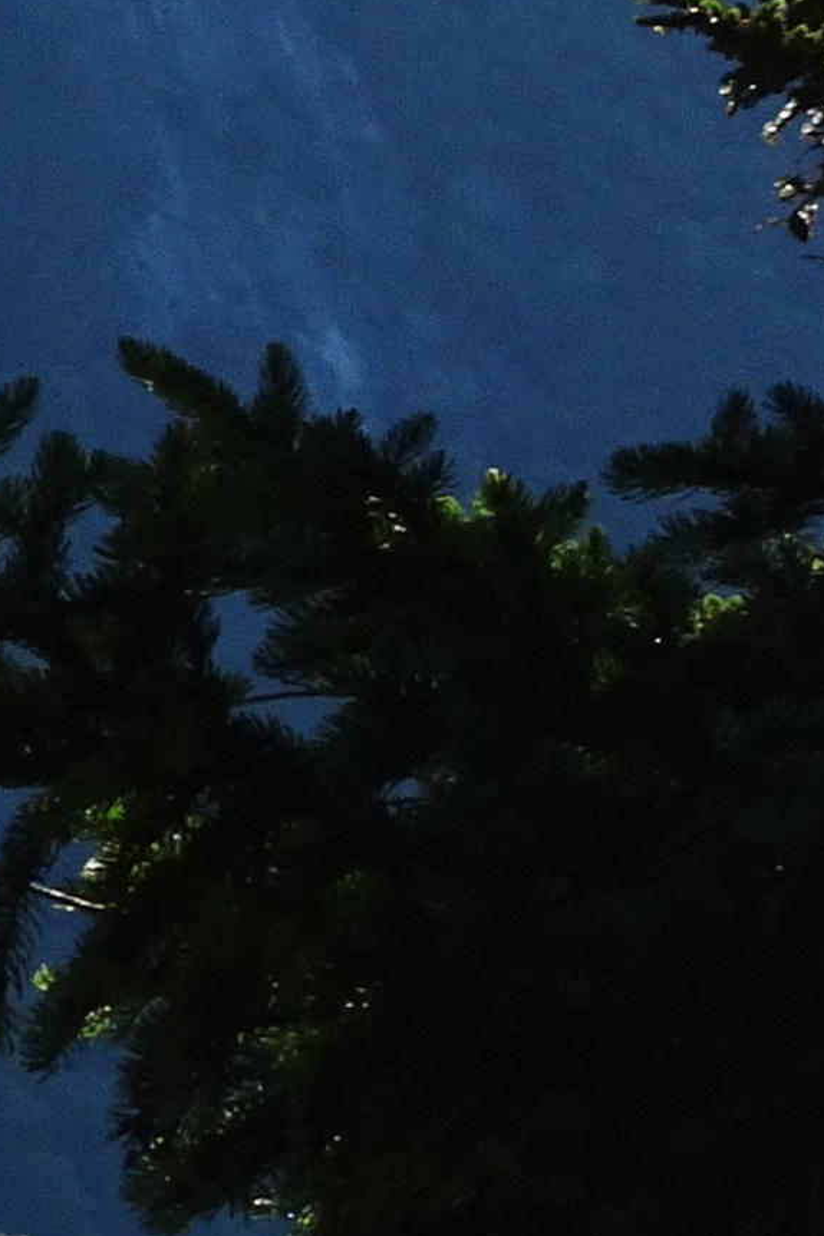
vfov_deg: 5.8
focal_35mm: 355
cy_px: -289
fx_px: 12187
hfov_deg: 3.7
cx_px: -2568
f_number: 4.5
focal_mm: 10.23
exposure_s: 1/250
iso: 80
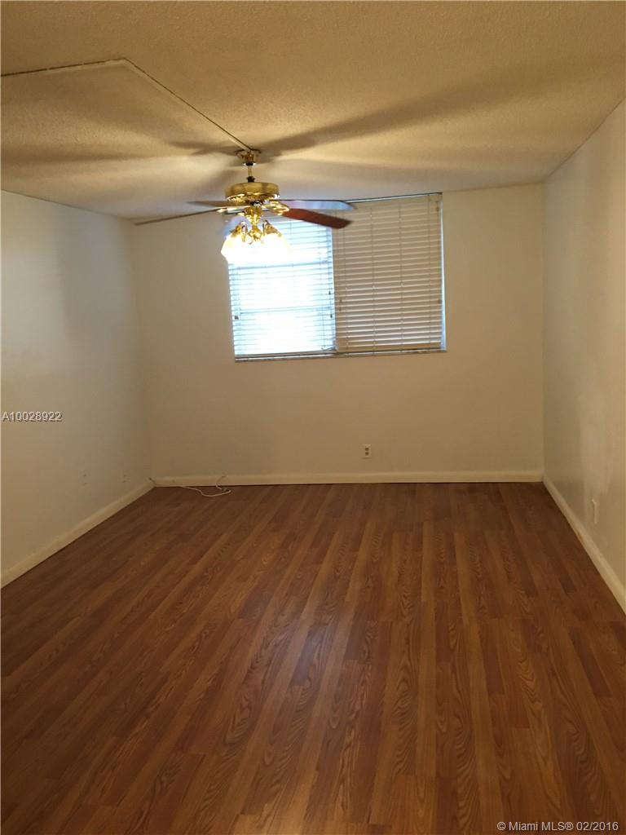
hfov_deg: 48.2
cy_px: 418
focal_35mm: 29
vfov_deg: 61.7
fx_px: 699
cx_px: 313
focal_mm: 4.15
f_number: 2.2
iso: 125
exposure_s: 1/30
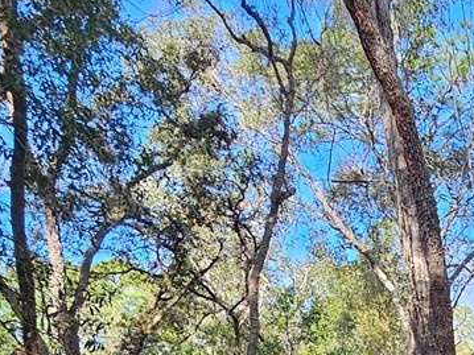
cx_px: 585
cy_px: 682
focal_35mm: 58
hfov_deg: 28.4
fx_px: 794
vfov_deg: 18.3
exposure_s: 1/249
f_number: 2.2
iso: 50
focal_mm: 2.2
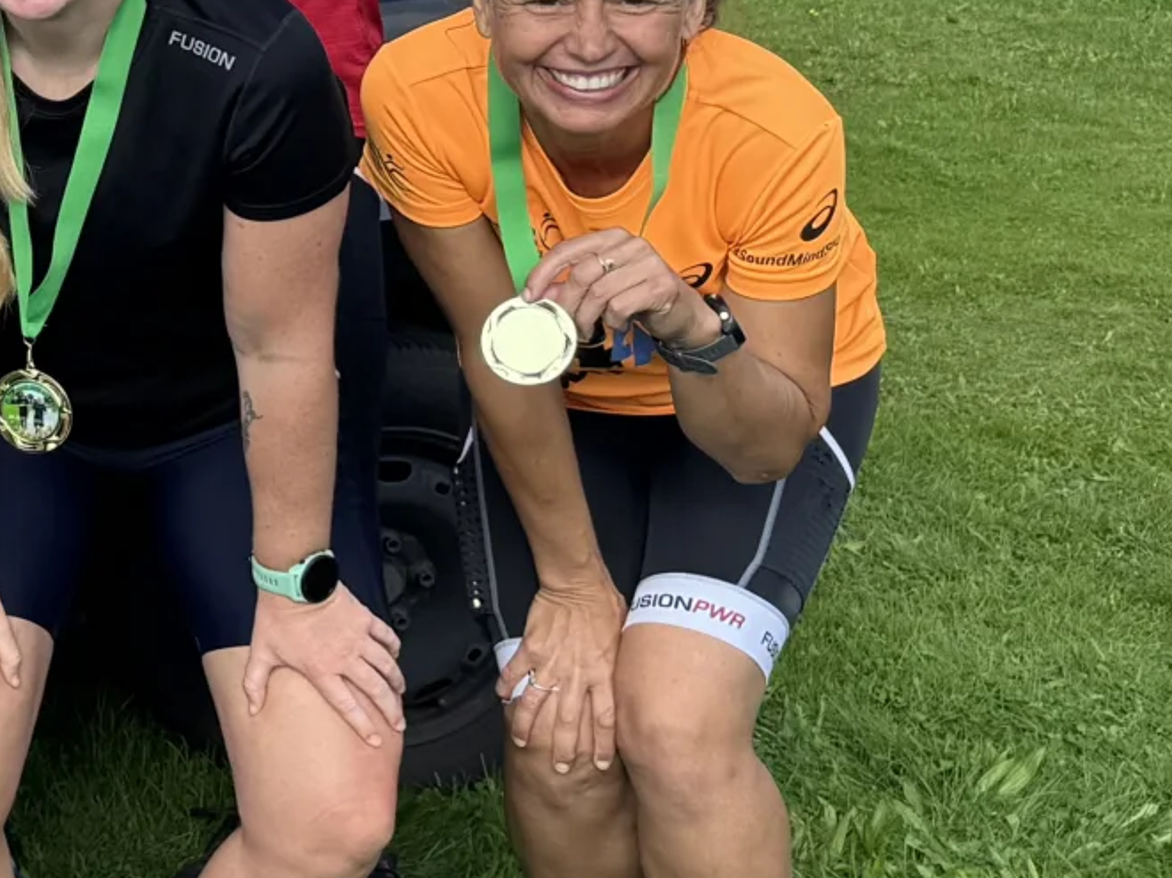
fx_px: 3147
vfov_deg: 15.7
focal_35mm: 93
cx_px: -665
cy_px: 124
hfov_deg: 18.3
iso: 80
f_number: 1.78
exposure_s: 1/1980
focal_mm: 6.76
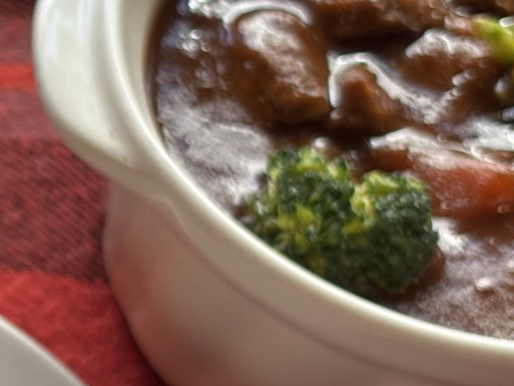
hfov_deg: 10.4
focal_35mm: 187
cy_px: 230
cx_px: -146
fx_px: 2777
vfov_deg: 7.9
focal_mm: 5.96
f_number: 1.6
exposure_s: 1/121
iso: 40
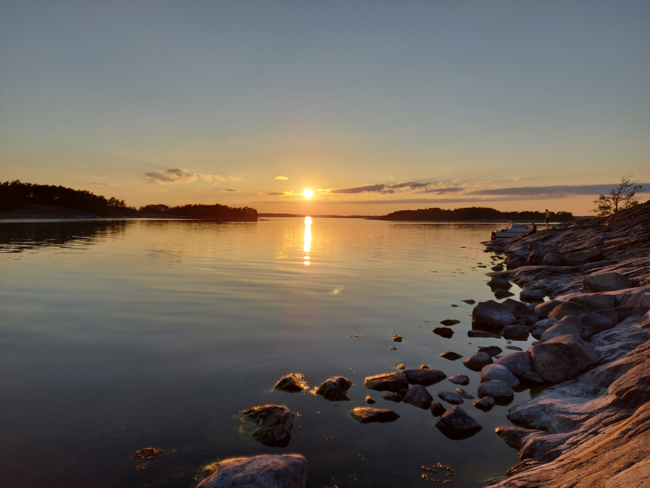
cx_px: 325
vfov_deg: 56.8
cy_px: 244
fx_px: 451
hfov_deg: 71.6
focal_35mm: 24
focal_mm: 5.23
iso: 32
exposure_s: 1/983
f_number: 1.8
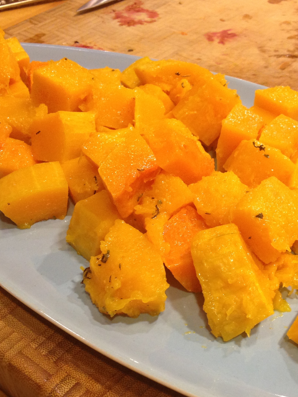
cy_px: 221
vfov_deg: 34.9
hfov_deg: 26.3
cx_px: 209
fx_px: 631
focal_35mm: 55
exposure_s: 1/20
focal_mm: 4.28
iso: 125
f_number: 2.4
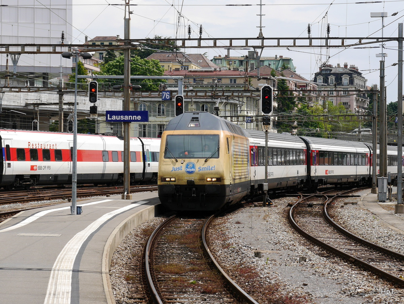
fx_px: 982
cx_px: 202
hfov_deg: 23.2
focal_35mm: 84
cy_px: 152
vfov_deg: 17.6
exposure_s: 1/320
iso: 160
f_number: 9
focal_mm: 42
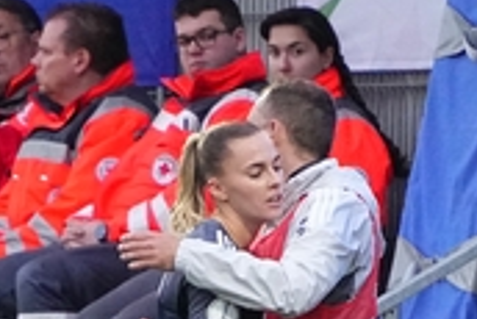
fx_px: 22742
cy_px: 497
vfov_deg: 0.8
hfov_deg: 1.2
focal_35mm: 1715
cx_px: 272
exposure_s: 1/1600
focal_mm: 328
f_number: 5.6
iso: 8000
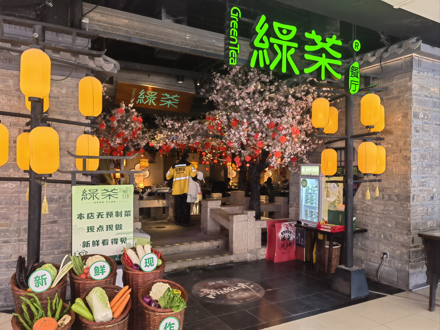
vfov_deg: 51.4
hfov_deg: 65.3
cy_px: 165
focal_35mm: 27
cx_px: 220
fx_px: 343
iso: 320
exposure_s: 1/100
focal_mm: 5.54
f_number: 1.8
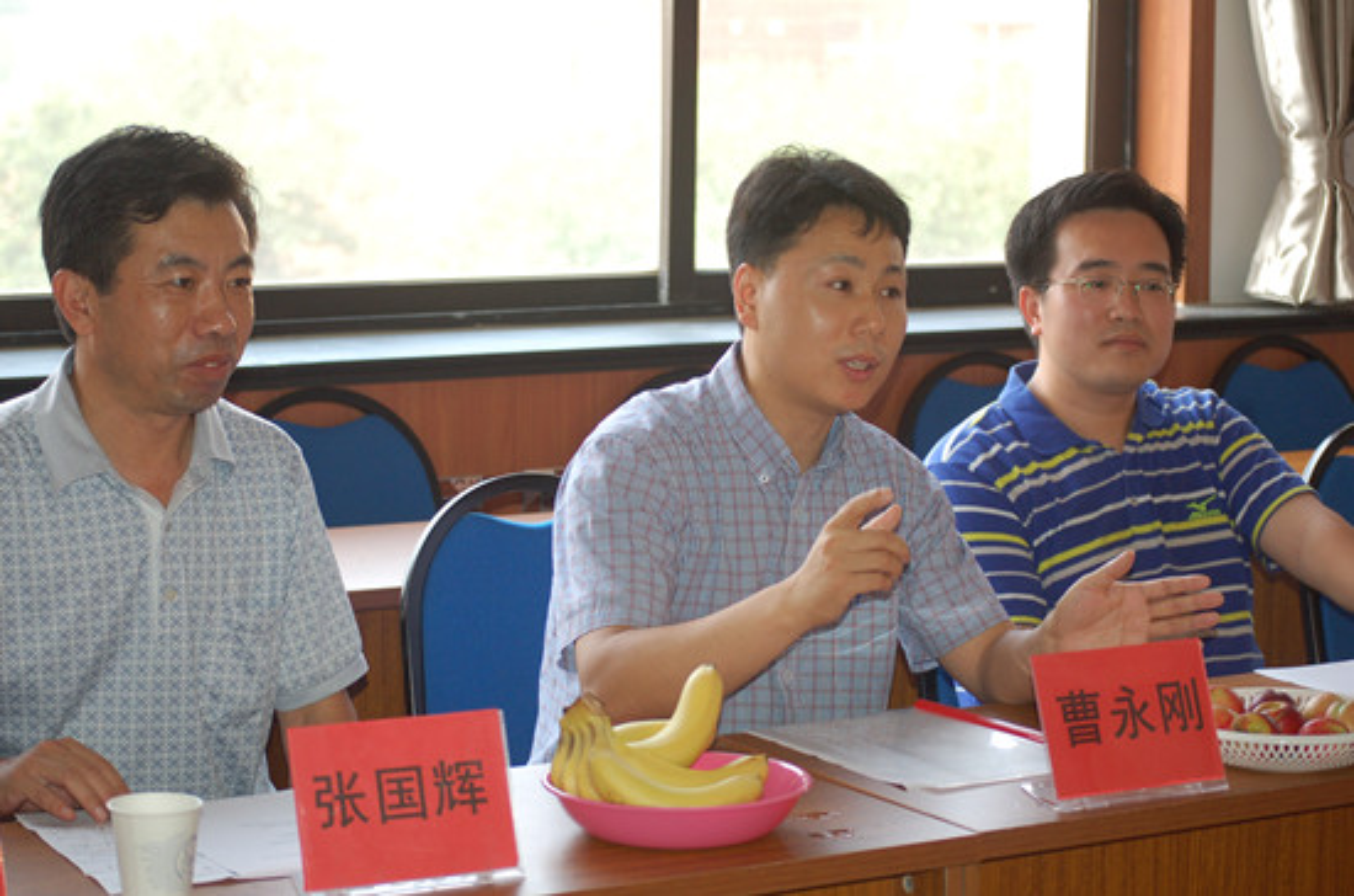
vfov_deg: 16.5
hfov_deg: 24.7
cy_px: 448
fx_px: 3096
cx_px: 677
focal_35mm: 82
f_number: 4
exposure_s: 1/160
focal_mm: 55
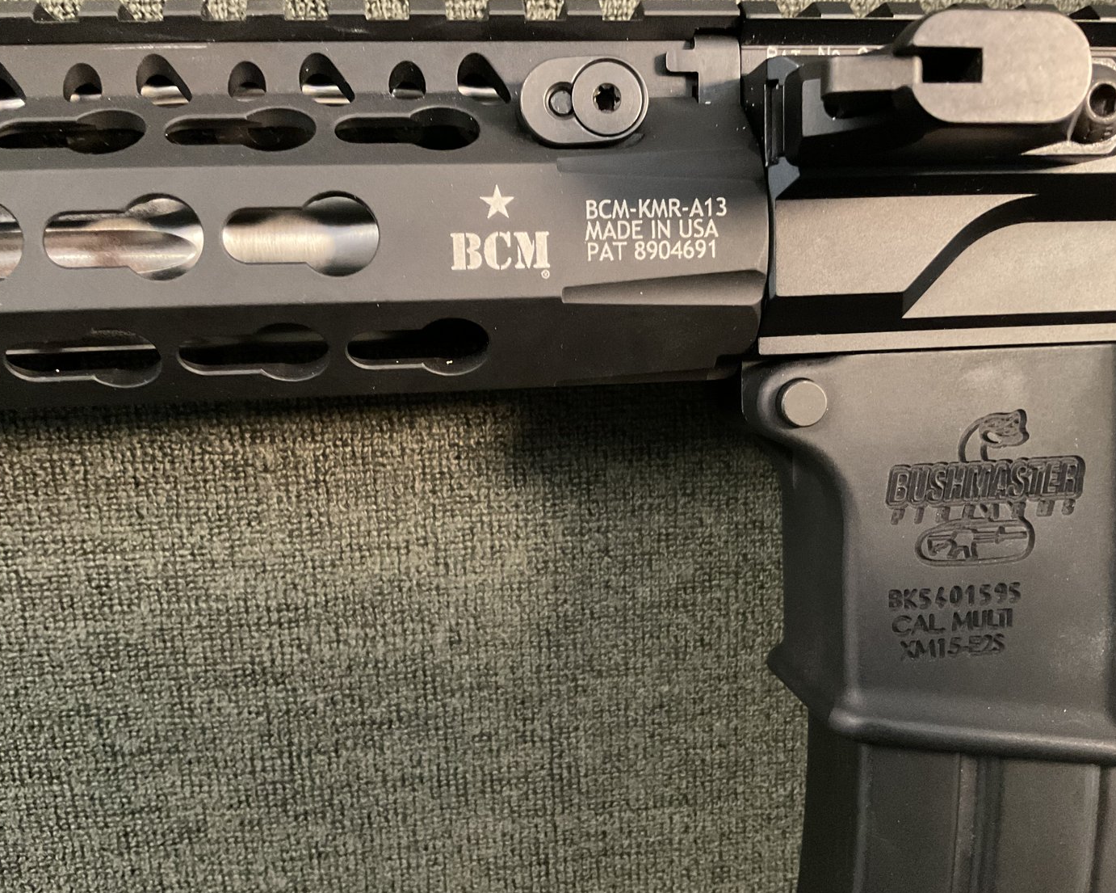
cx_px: 560
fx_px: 1024
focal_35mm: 31
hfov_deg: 57.2
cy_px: 438
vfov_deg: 47.1
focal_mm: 3
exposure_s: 1/24
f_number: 1.8
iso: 500
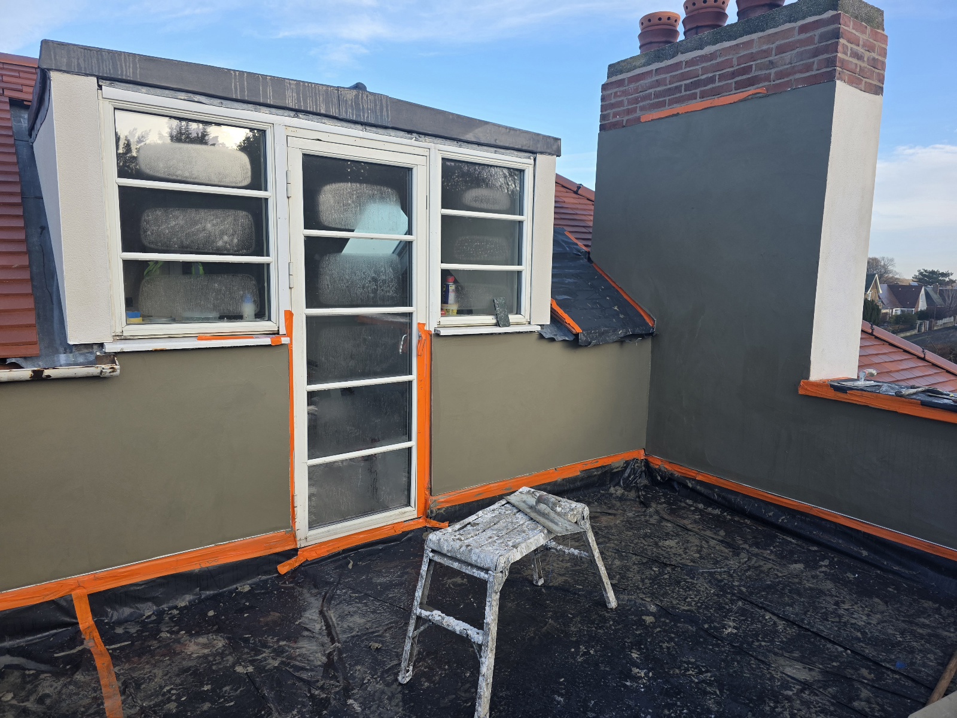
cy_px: 359
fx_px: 636
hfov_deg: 73.9
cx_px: 478
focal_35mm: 23
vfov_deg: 58.9
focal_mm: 6.3
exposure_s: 1/1250
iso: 80
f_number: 1.7
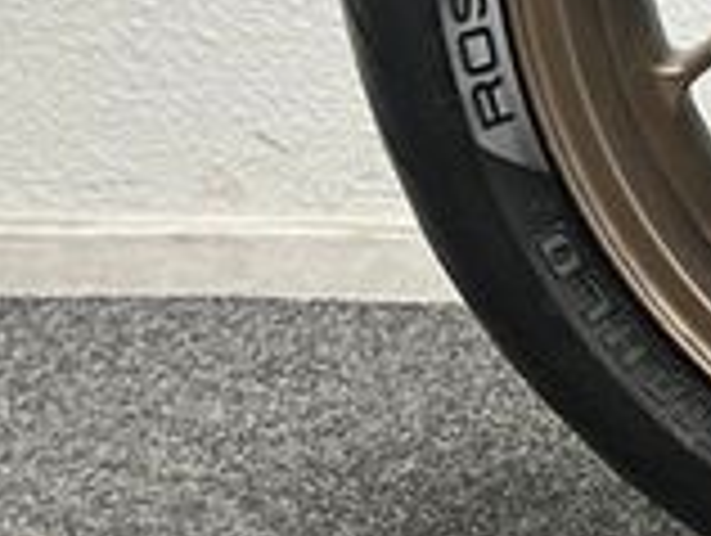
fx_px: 2160
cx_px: 1138
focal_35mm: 105
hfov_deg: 16.6
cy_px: -189
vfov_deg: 13.5
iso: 250
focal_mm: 5.1
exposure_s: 1/50
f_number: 1.6
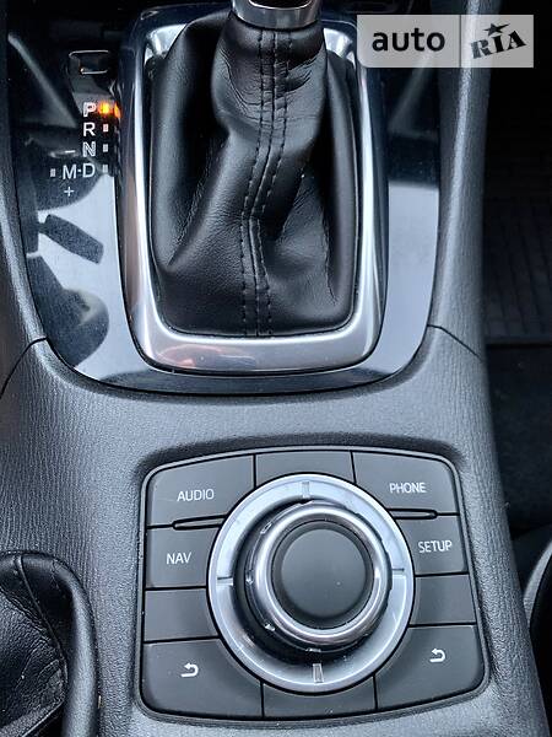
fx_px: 553
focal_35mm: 26
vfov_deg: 67.3
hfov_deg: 53.1
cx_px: 276
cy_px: 368
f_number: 1.8
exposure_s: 1/30
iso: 500
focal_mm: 4.2
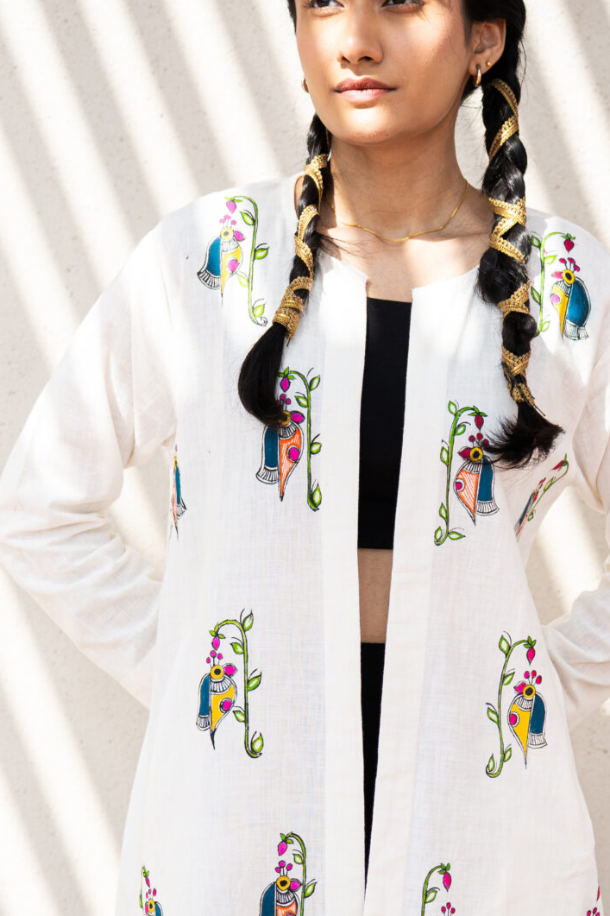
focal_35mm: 181
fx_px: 4602
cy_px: 865
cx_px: 409
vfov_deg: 11.3
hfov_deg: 7.6
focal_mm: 75
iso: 160
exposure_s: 1/400
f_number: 3.5
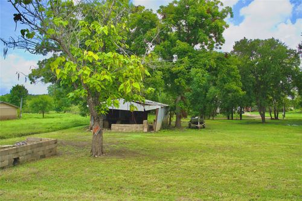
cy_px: 100
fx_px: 235
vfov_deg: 46.4
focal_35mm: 28
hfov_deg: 65.5
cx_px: 151
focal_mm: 28
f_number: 7.1
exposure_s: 1/125
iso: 100
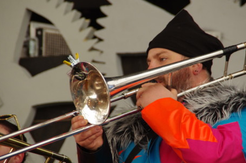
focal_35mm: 327
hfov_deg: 6.3
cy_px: 85
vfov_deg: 4.2
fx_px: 2230
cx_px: 131
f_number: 6.3
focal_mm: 200
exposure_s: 1/250
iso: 1600
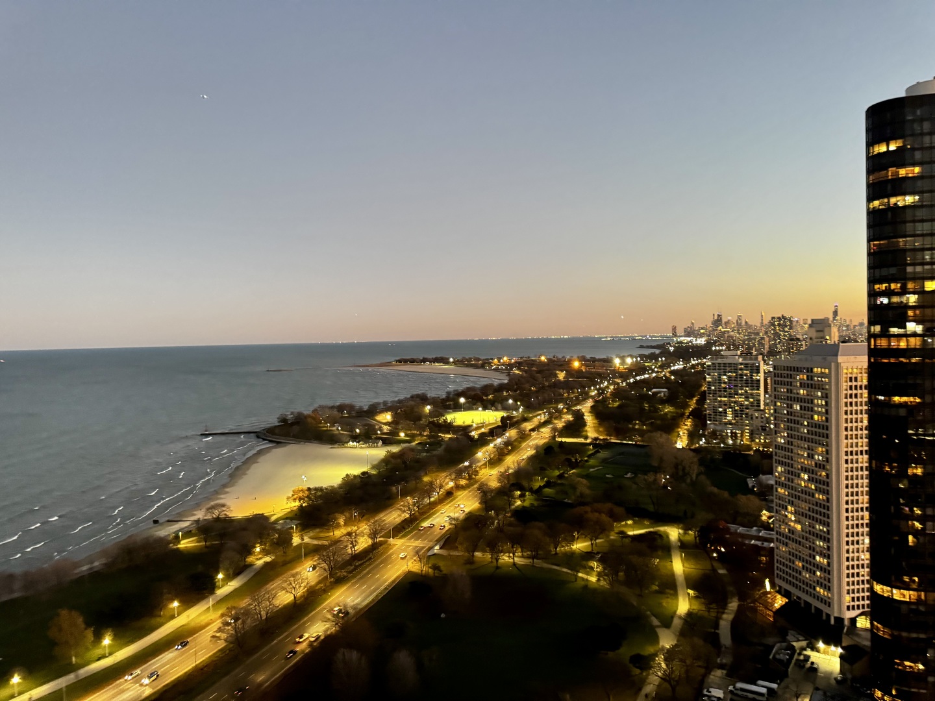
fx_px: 648
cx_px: 468
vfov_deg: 56.8
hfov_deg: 71.6
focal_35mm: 24
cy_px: 350
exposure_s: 1/24
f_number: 1.78
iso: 1600
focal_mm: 6.76
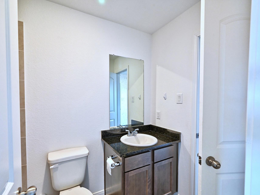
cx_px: 122
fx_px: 120
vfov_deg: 78.0
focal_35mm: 16
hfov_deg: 94.4
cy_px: 102
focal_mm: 14
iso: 400
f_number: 8
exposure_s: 1/6
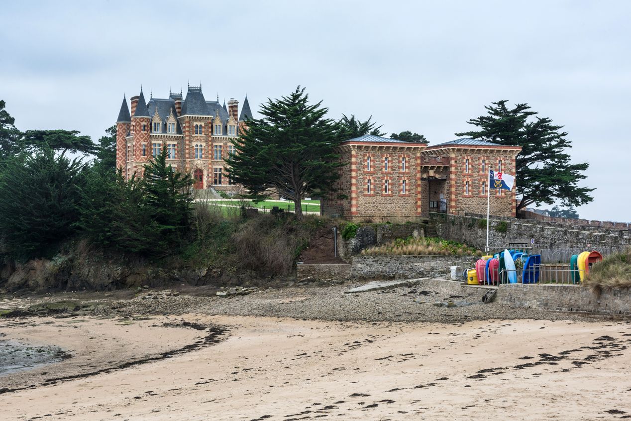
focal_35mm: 70
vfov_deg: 19.5
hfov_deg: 28.8
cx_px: 316
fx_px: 1227
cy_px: 210
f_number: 16
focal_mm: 70
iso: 250
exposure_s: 1/30
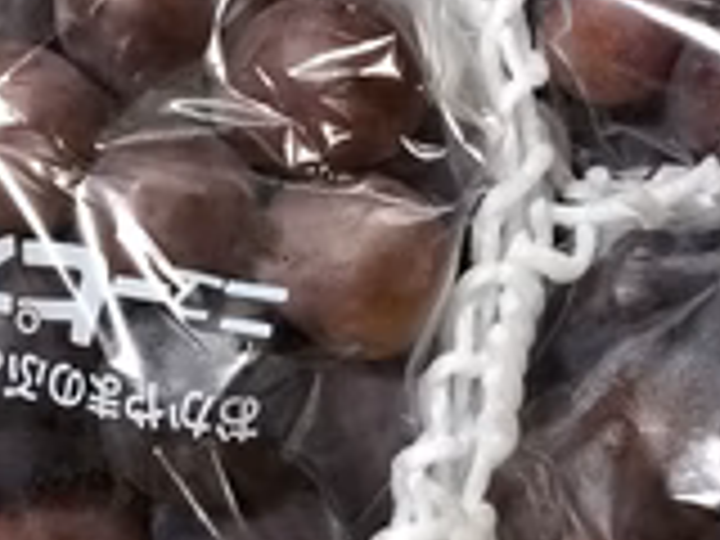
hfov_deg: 27.4
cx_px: 536
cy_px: 207
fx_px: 1456
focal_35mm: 70
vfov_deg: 21.0
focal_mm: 3.99
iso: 50
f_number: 1.8
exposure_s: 1/17
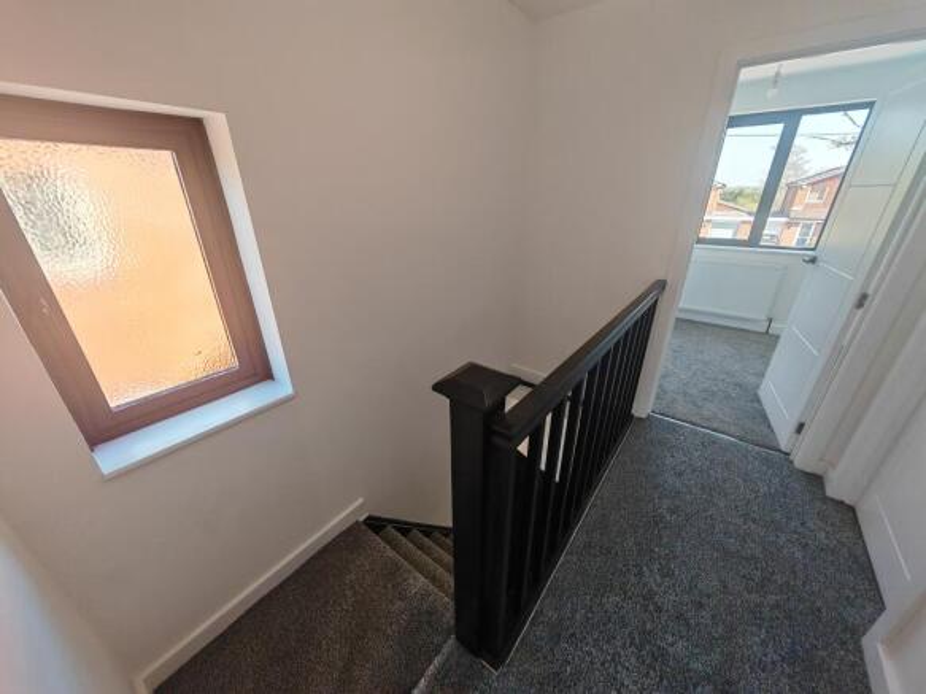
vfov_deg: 89.9
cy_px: 347
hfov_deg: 106.2
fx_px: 348
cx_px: 463
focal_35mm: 13
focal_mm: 1.82
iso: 50
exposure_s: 1/50
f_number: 2
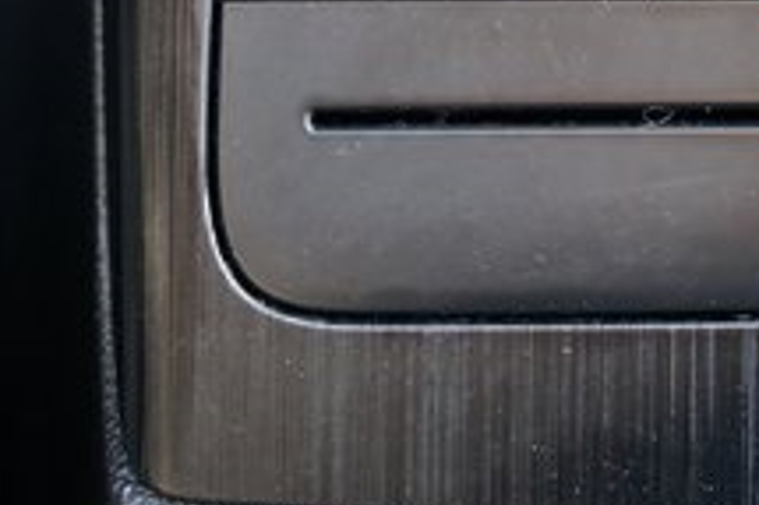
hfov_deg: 14.9
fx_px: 2886
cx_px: 530
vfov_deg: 9.8
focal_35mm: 137
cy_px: -104
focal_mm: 46
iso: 500
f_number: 4
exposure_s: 1/60
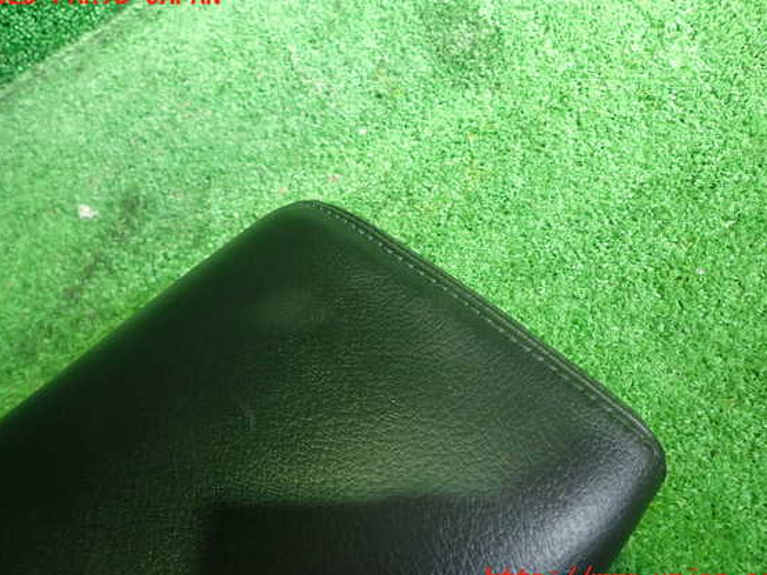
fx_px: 598
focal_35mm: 27
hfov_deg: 65.3
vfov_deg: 51.4
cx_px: 384
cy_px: 288
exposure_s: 1/30
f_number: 2
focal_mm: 4.5
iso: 400
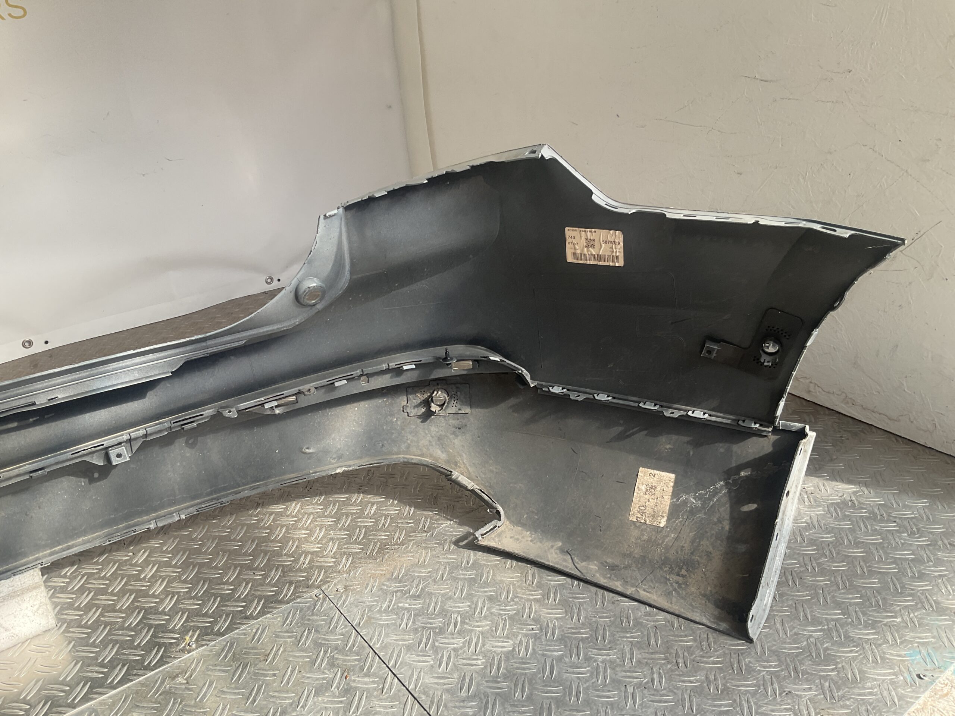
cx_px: 478
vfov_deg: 48.2
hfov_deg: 61.7
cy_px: 358
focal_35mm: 29
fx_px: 800
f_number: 1.8
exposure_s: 1/383
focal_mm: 3
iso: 16
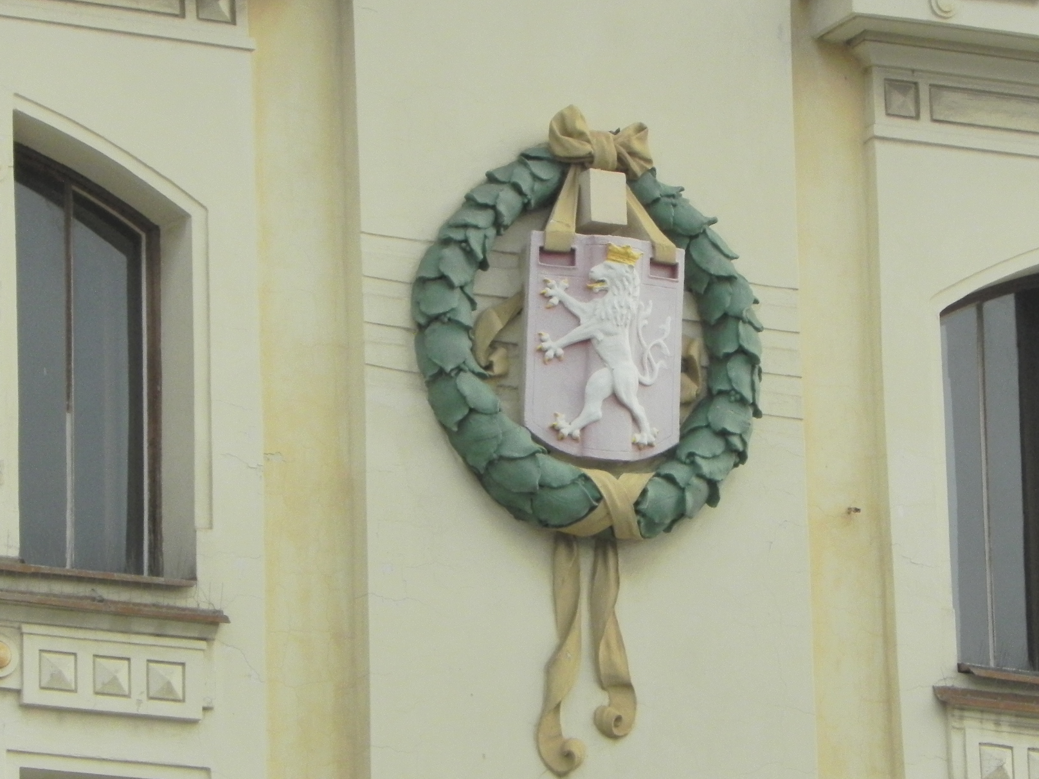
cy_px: 390
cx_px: 615
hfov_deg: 6.3
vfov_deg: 4.7
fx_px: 9395
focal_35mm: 313
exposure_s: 1/454
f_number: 8
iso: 400
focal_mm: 44
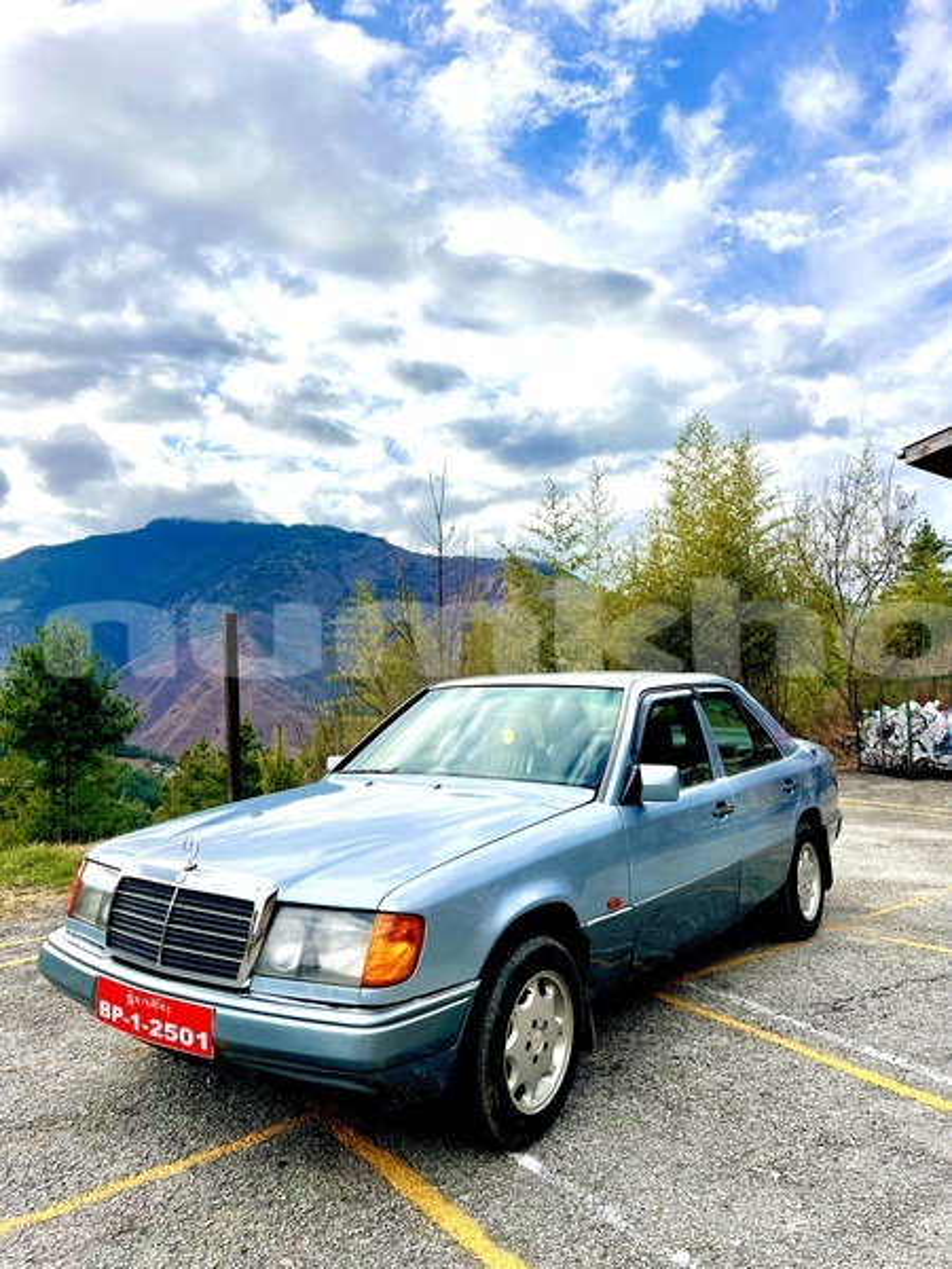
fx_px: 953
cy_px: 634
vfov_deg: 67.3
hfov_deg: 53.1
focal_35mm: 26
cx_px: 476
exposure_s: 1/5076
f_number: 1.5
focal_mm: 5.7
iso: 50
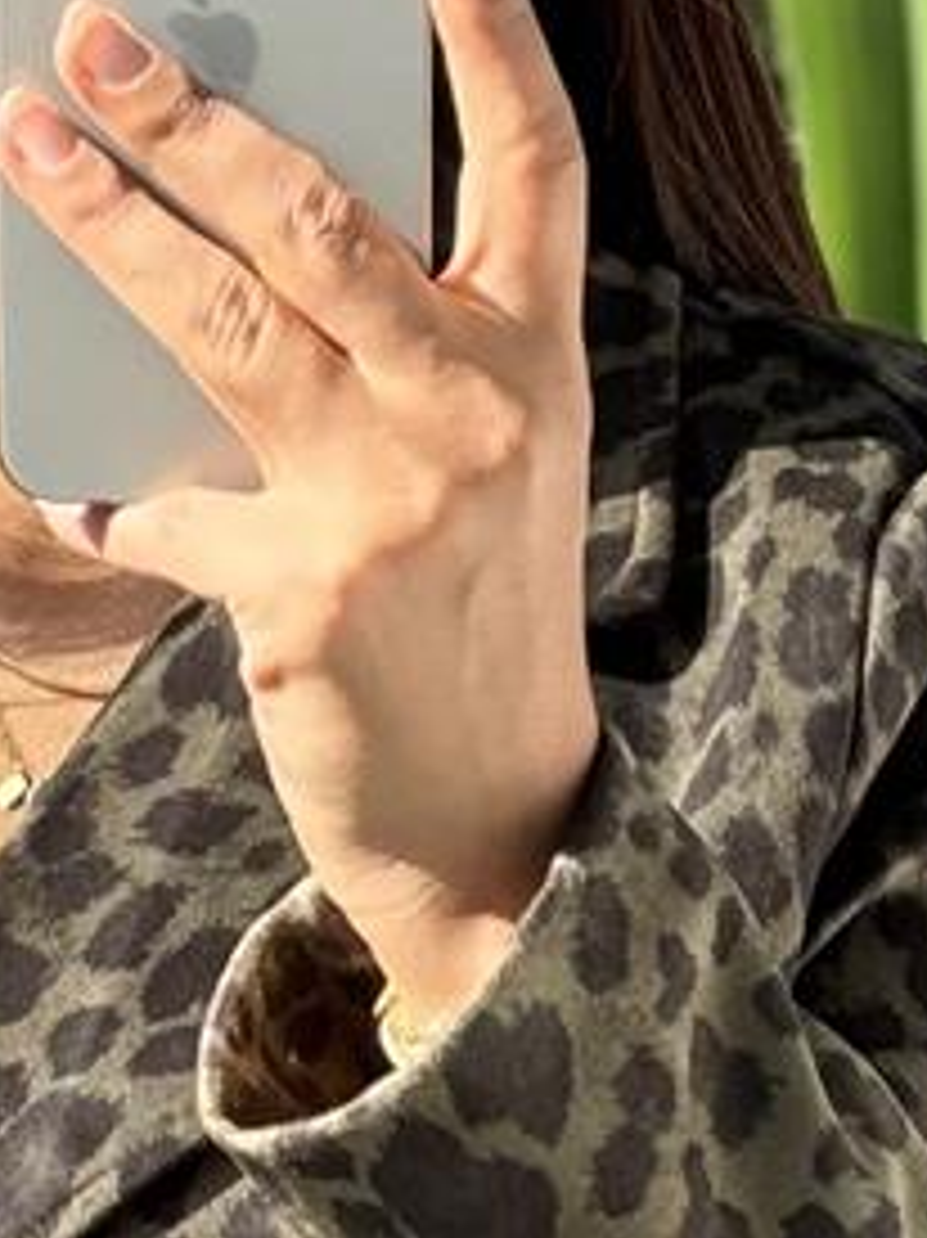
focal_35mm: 233
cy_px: 1650
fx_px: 8326
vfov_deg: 8.4
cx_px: 220
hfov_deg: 6.4
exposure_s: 1/739
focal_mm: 6.76
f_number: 1.78
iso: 64
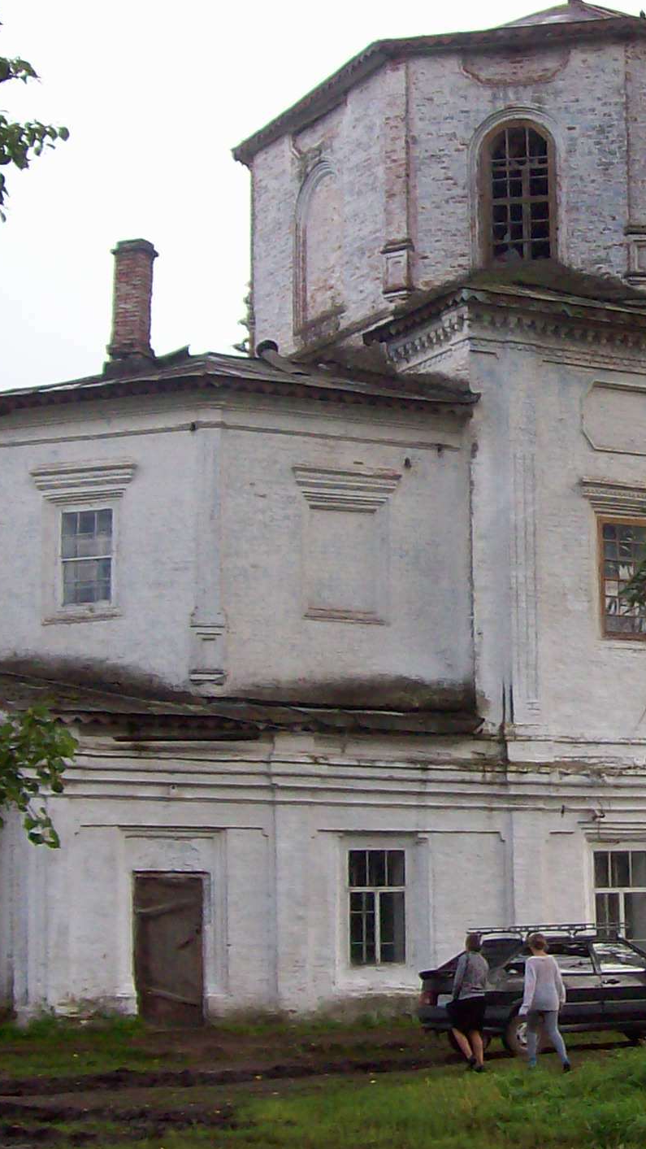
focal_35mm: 79
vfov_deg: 26.8
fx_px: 2405
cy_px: 524
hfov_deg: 15.1
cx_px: 626
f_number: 2.7
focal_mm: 6
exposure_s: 1/502
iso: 80
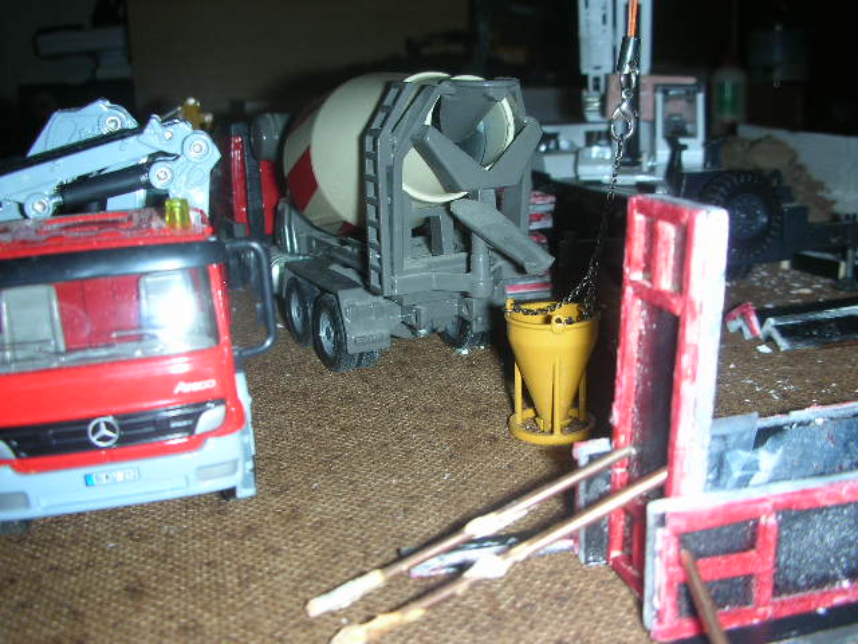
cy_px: 322
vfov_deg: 40.7
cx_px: 429
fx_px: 868
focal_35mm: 35
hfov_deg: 52.6
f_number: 3
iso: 50
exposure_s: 1/60.1
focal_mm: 5.8
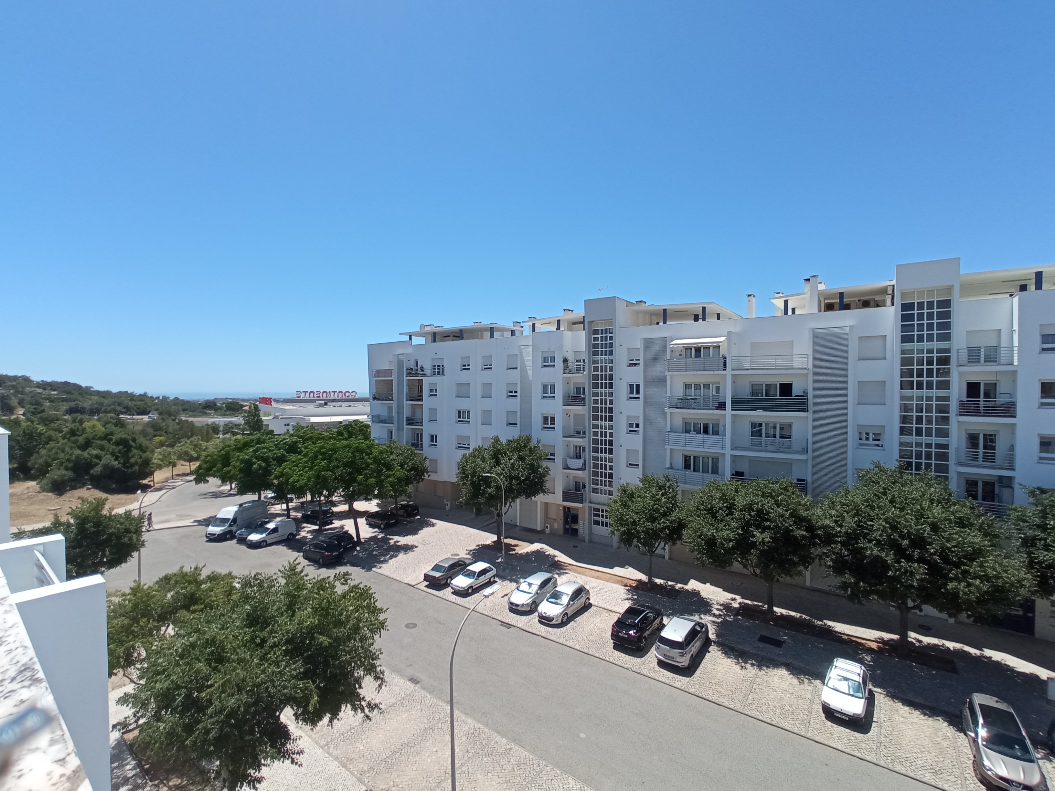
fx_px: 457
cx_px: 528
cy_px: 396
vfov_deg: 81.7
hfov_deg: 98.2
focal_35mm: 15
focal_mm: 1.65
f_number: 2.2
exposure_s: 1/1580
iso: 111
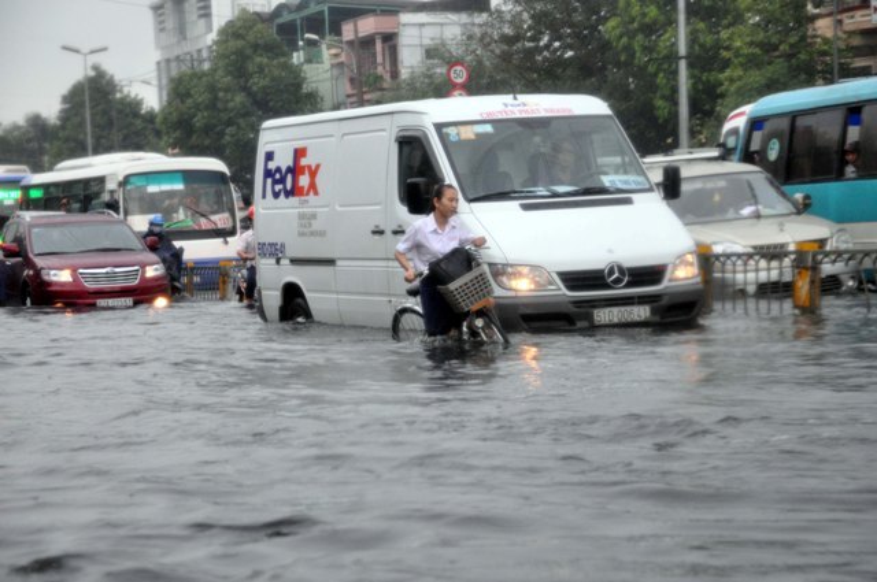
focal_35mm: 120
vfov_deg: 11.4
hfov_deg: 17.1
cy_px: 291
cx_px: 438
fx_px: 2920
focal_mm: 80
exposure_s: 1/100
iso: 1600
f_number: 5.3
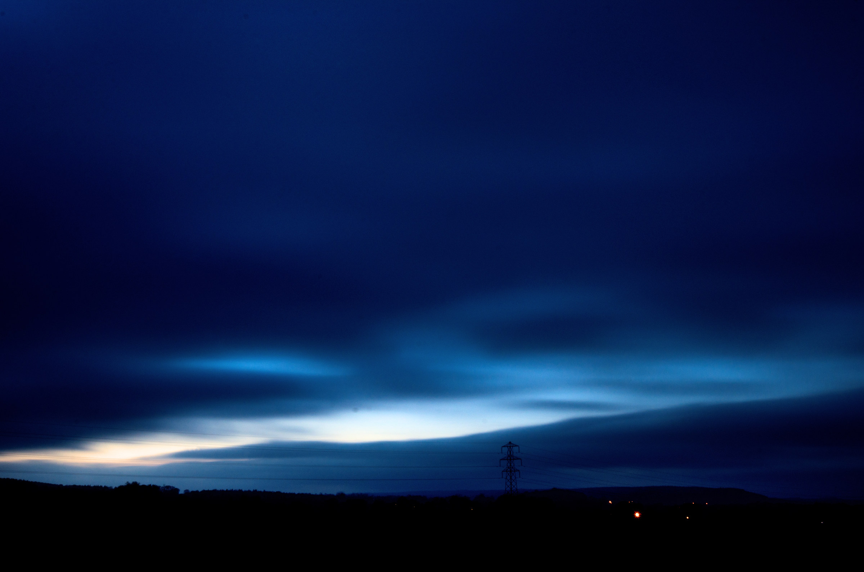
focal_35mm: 36
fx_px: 862
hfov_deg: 53.2
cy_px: 286
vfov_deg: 36.7
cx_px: 432
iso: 100
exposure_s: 20
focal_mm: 24
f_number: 18
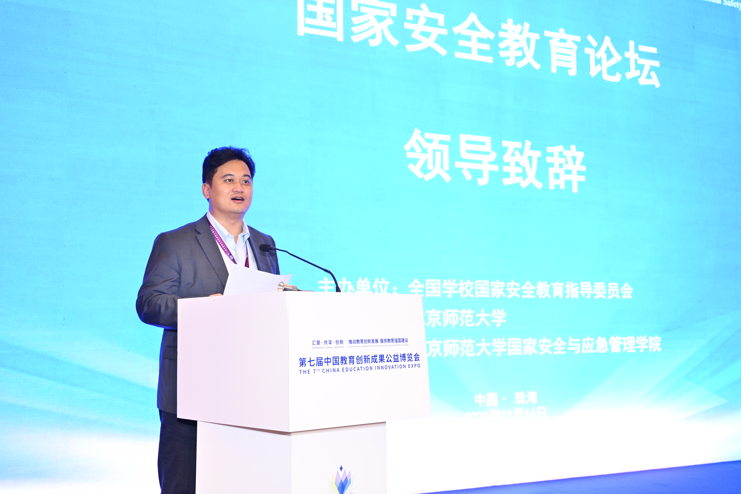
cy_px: 247
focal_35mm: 39
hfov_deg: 49.6
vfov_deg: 34.2
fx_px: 803
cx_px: 370
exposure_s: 1/100
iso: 1600
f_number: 4
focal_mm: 39
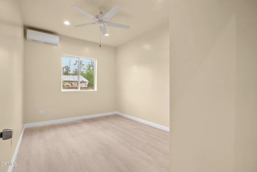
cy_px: 86
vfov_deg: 73.9
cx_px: 128
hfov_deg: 96.7
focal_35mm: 16
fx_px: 114
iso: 250
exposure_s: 1/4
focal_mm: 16
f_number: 8
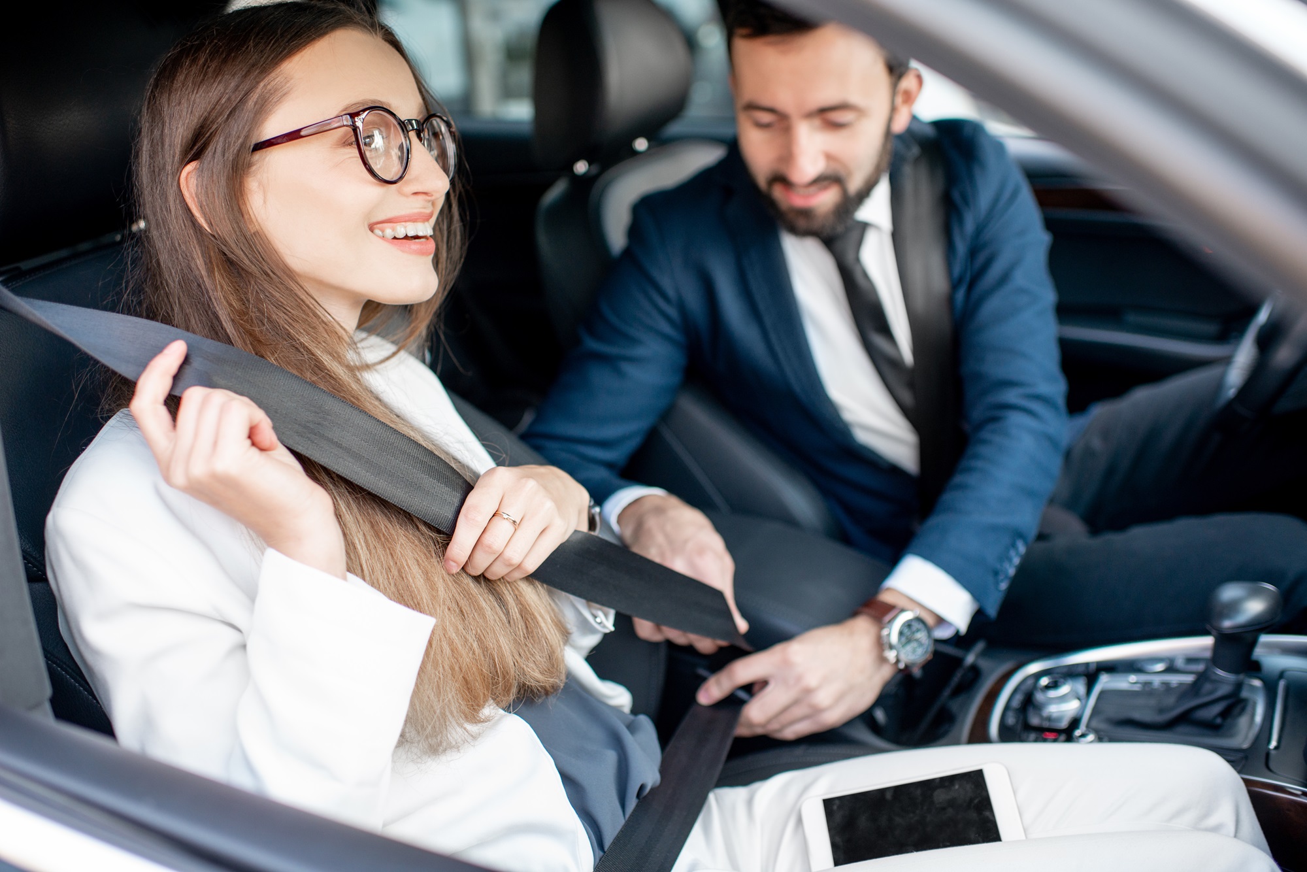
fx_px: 1271
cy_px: 436
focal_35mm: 35
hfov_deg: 54.4
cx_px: 654
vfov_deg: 37.9
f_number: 2.2
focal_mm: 35
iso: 500
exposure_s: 1/320
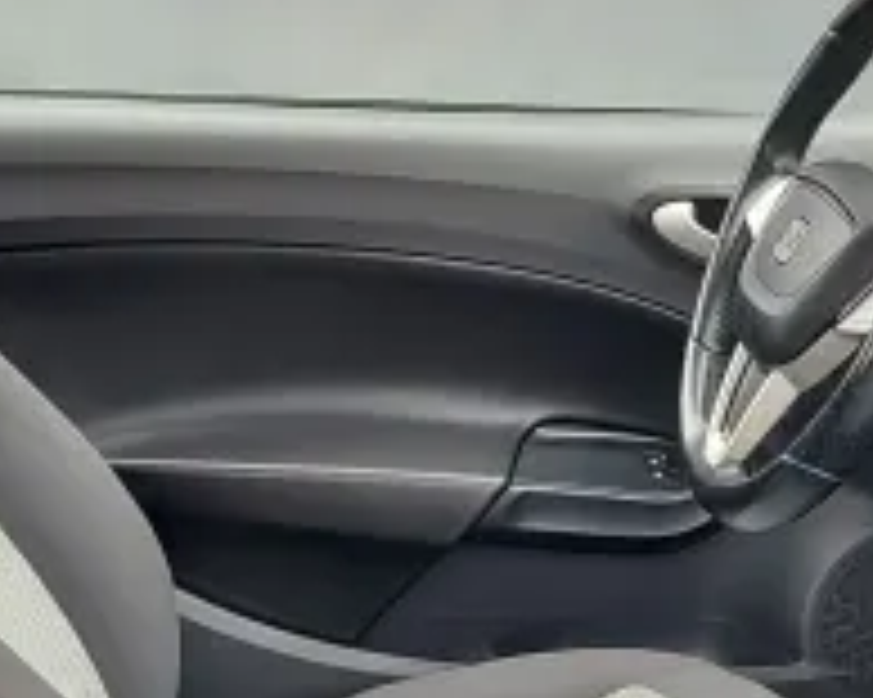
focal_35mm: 74
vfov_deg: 19.1
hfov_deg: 25.4
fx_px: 1911
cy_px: 919
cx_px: 680
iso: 179
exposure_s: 1/50
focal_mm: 5.56
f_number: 1.8
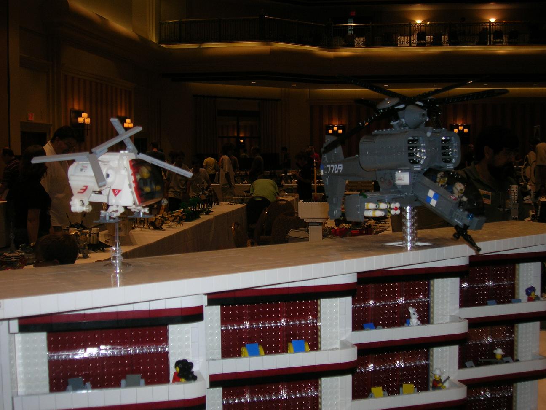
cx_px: 273
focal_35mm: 42
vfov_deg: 34.3
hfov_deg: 44.8
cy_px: 205
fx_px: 662
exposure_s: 1/60.1
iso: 50
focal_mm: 7
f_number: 3.1
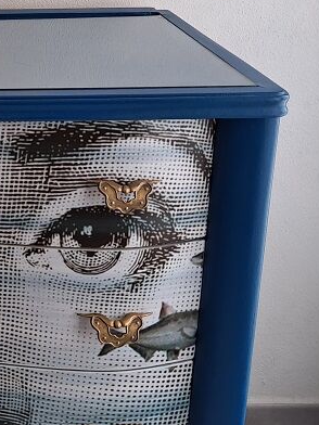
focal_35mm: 68
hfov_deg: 20.0
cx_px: -84
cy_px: 93
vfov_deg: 28.0
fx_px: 836
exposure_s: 1/112
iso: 32
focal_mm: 4.6
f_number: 2
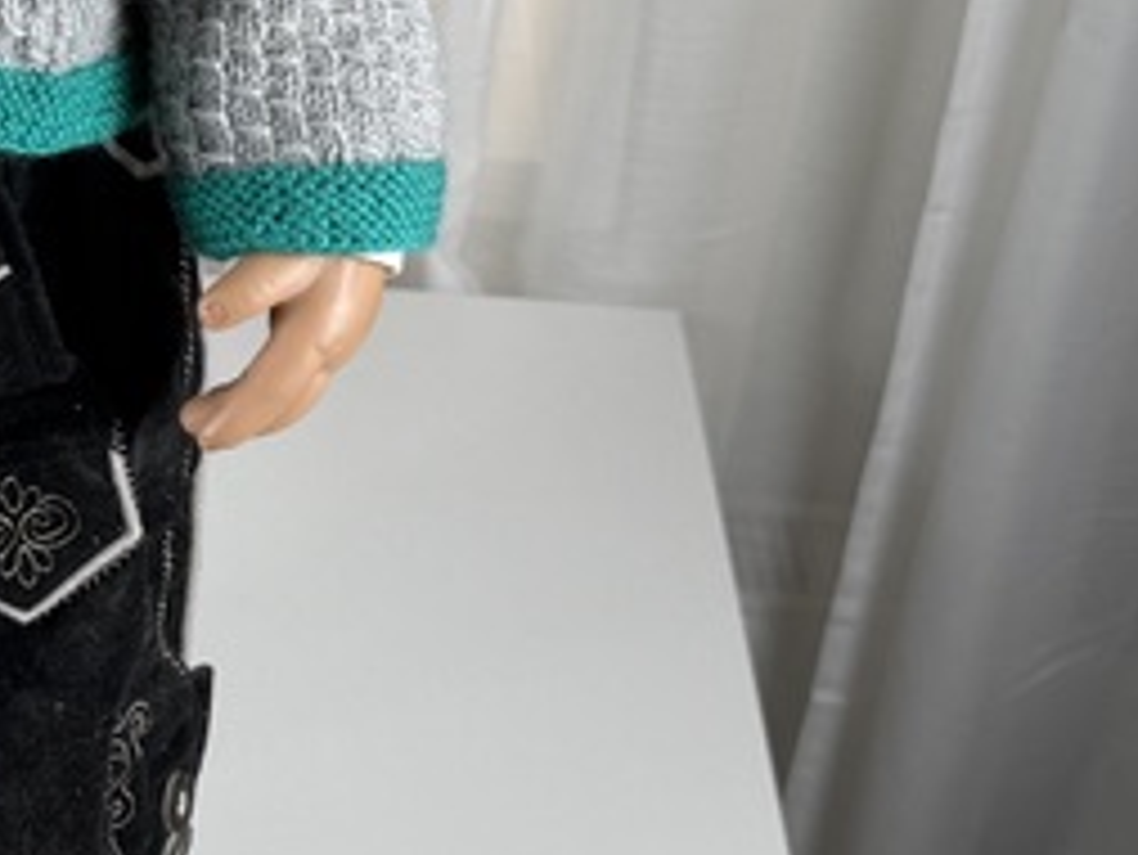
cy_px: 18
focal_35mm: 97
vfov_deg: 15.0
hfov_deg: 18.9
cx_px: -301
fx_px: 3190
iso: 50
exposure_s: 1/121
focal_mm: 6.76
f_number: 1.78
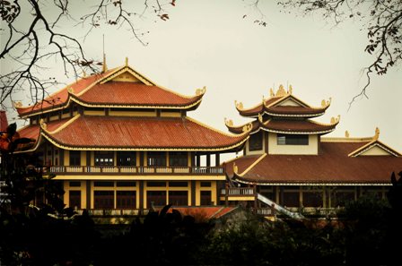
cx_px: 201
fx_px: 1338
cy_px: 133
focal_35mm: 120
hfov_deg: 17.1
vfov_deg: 11.4
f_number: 8
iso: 400
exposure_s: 1/400
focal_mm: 80
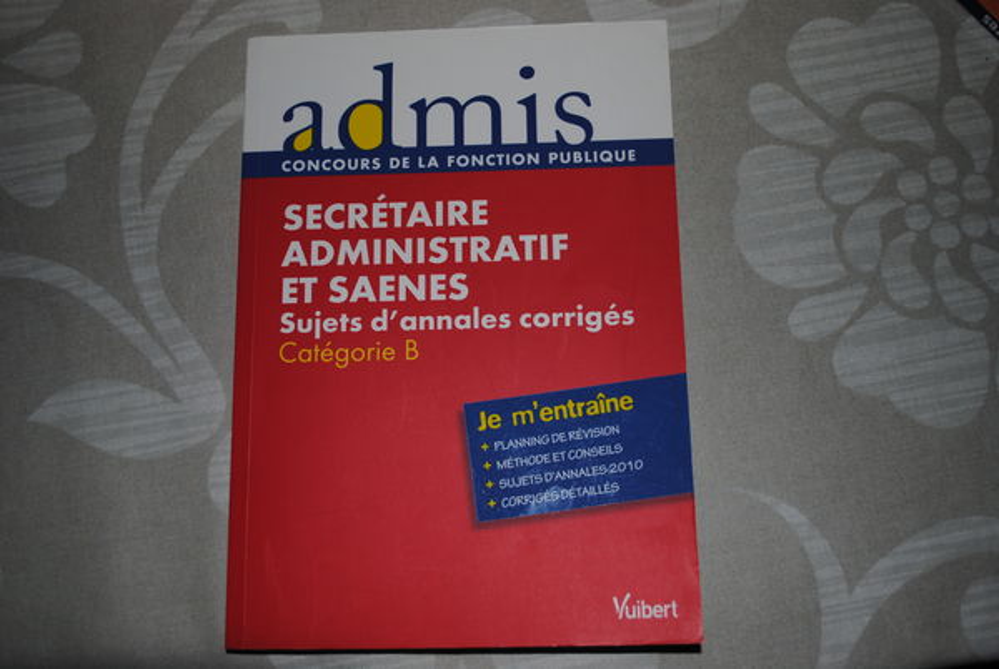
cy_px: 334
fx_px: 1084
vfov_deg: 34.3
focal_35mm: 39
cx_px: 500
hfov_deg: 49.5
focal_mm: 26
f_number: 4.2
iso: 200
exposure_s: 1/60
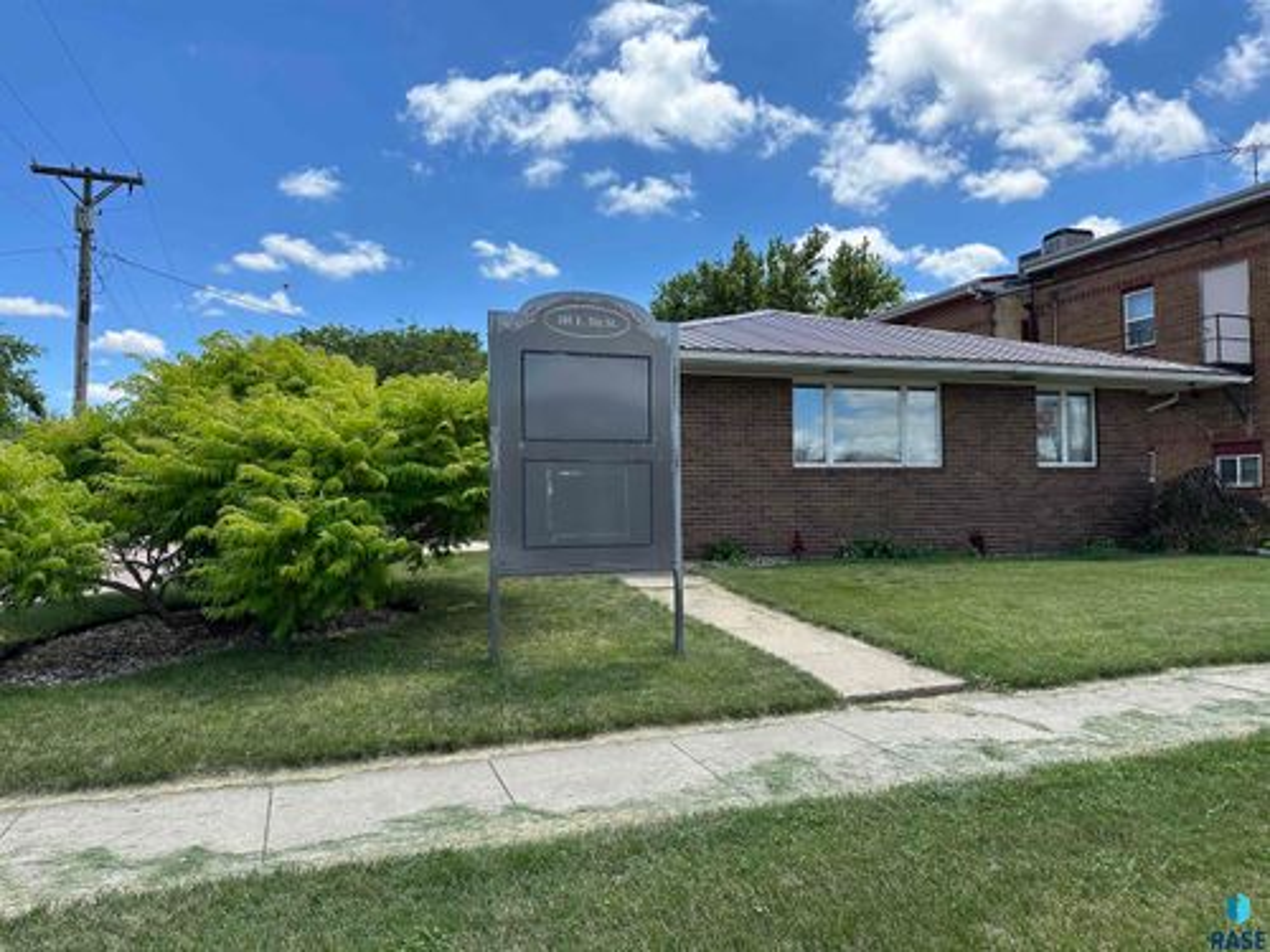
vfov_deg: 56.8
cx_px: 635
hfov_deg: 71.6
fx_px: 881
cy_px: 476
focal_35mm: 24
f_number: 1.78
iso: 80
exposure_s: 1/3861
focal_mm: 6.86
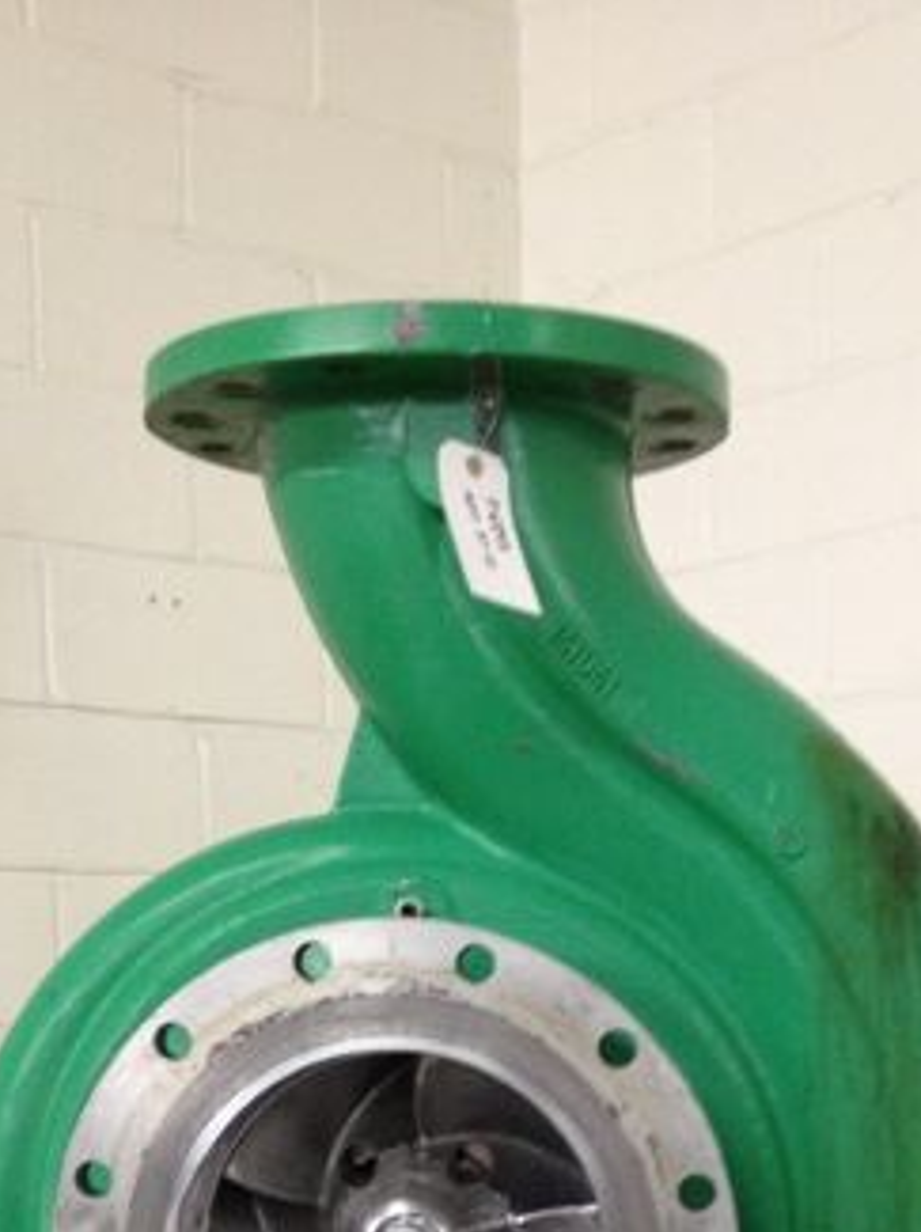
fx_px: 2453
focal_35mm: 69
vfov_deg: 26.8
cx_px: 409
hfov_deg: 21.3
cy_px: 1209
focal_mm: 4.28
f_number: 2.4
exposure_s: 1/20
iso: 200
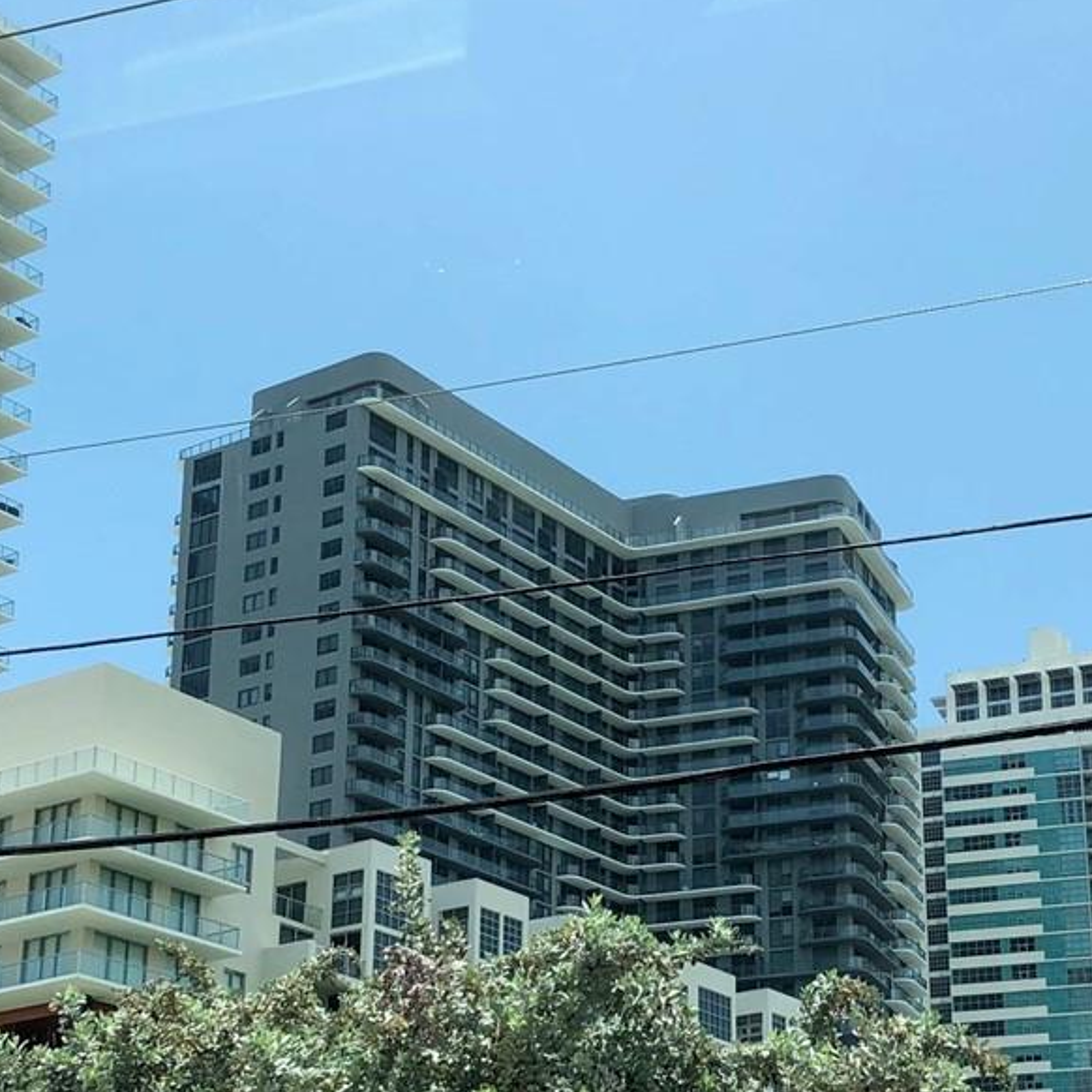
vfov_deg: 25.1
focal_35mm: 68
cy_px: 812
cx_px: 677
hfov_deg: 25.3
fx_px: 2427
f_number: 1.8
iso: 20
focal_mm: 4
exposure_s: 1/1156
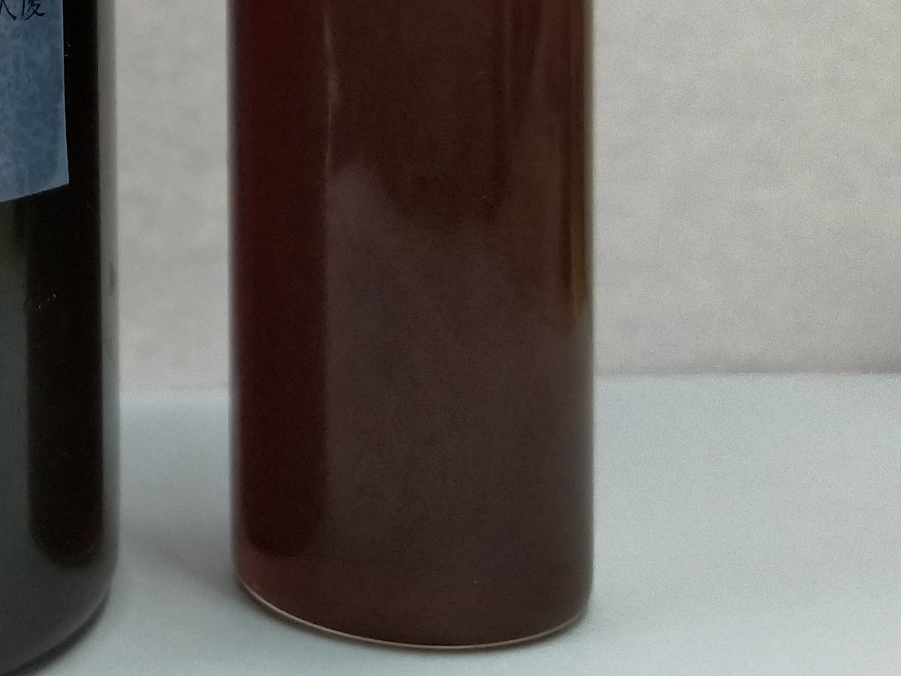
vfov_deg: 19.0
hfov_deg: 24.3
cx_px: -168
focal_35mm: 73
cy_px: -148
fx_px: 1900
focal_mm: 4.28
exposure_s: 1/50
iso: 257
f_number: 1.7
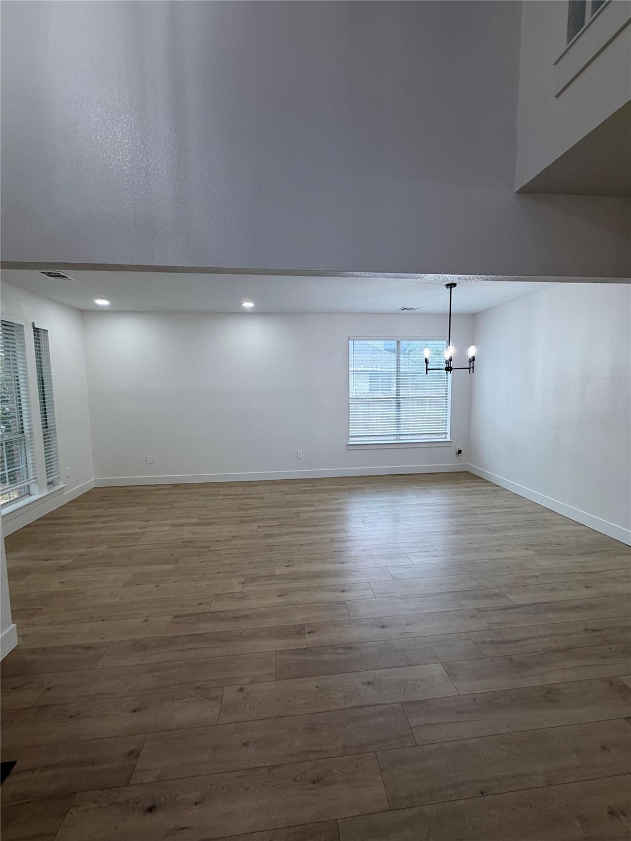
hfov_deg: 85.7
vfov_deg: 102.1
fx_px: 340
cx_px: 316
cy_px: 420
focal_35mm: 14
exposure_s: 1/120
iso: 125
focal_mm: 2.22
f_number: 2.2
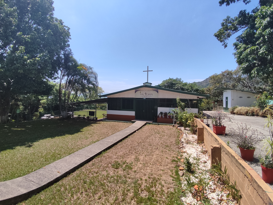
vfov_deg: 81.7
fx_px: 118
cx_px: 136
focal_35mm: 15
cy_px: 102
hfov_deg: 98.2
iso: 51
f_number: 2.2
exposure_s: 1/1099
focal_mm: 1.6
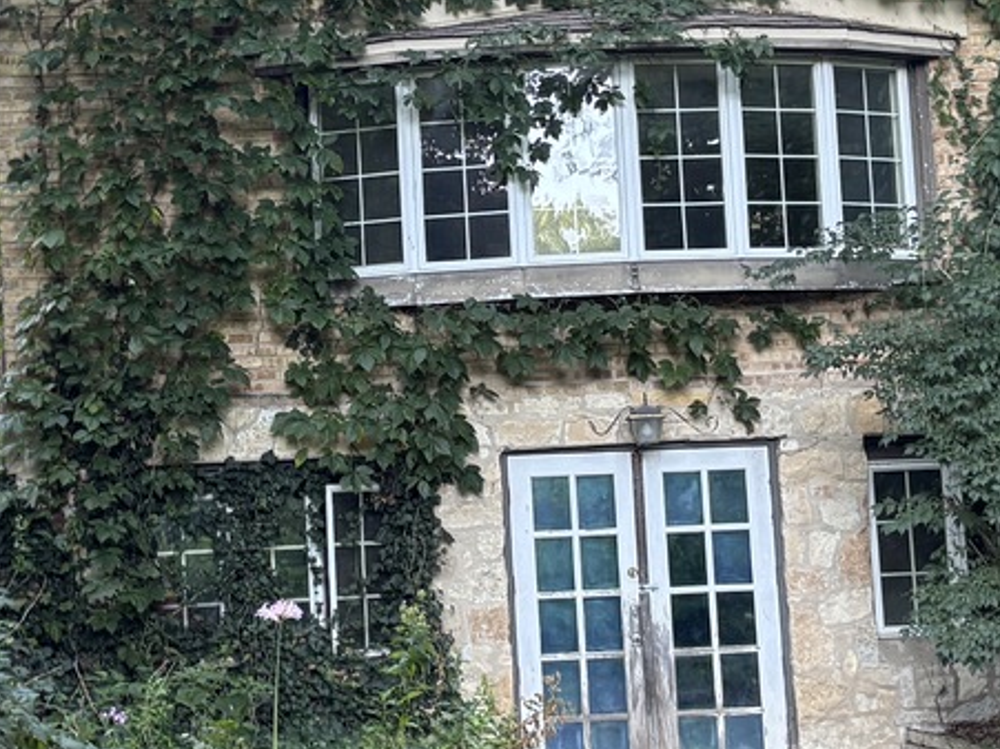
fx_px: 2397
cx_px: 344
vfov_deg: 17.8
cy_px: 361
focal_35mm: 83
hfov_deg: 23.5
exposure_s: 1/106
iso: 125
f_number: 1.6
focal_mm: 5.96
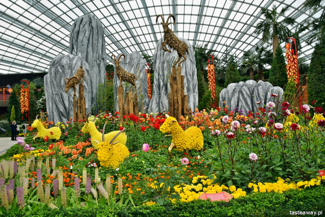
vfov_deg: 48.0
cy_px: 108
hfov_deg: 67.4
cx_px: 162
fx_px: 244
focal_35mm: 27
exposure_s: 1/100
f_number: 5
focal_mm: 18
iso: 100
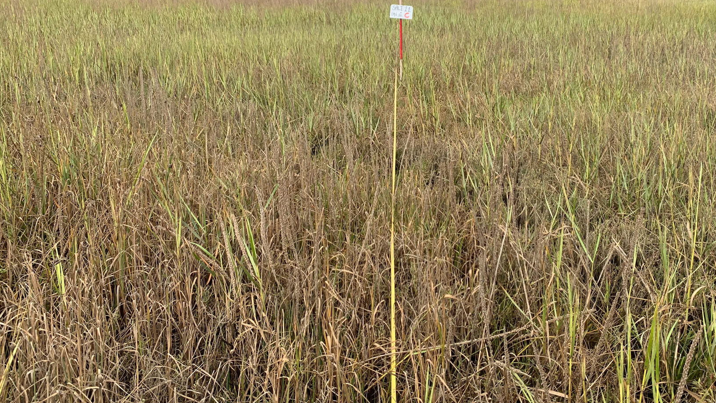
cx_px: 398
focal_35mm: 35
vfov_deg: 33.0
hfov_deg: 56.5
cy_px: 97
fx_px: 664
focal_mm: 4.25
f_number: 1.8
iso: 25
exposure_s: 1/1150
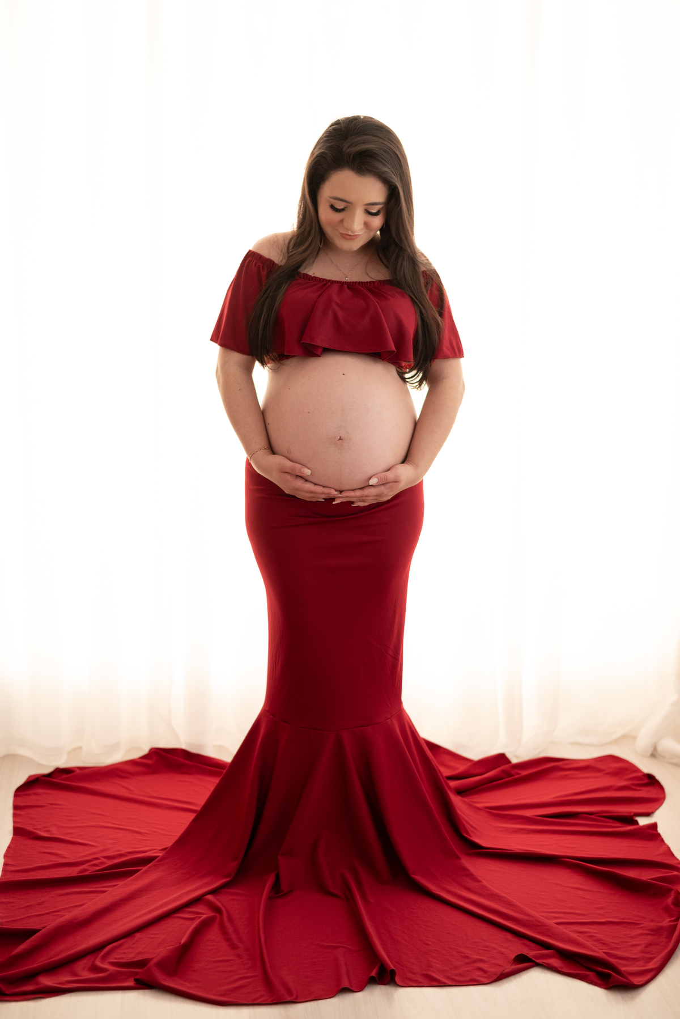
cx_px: 340
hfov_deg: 27.0
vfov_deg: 39.6
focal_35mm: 50
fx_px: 1415
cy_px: 510
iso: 320
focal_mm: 50
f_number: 2.5
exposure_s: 1/320
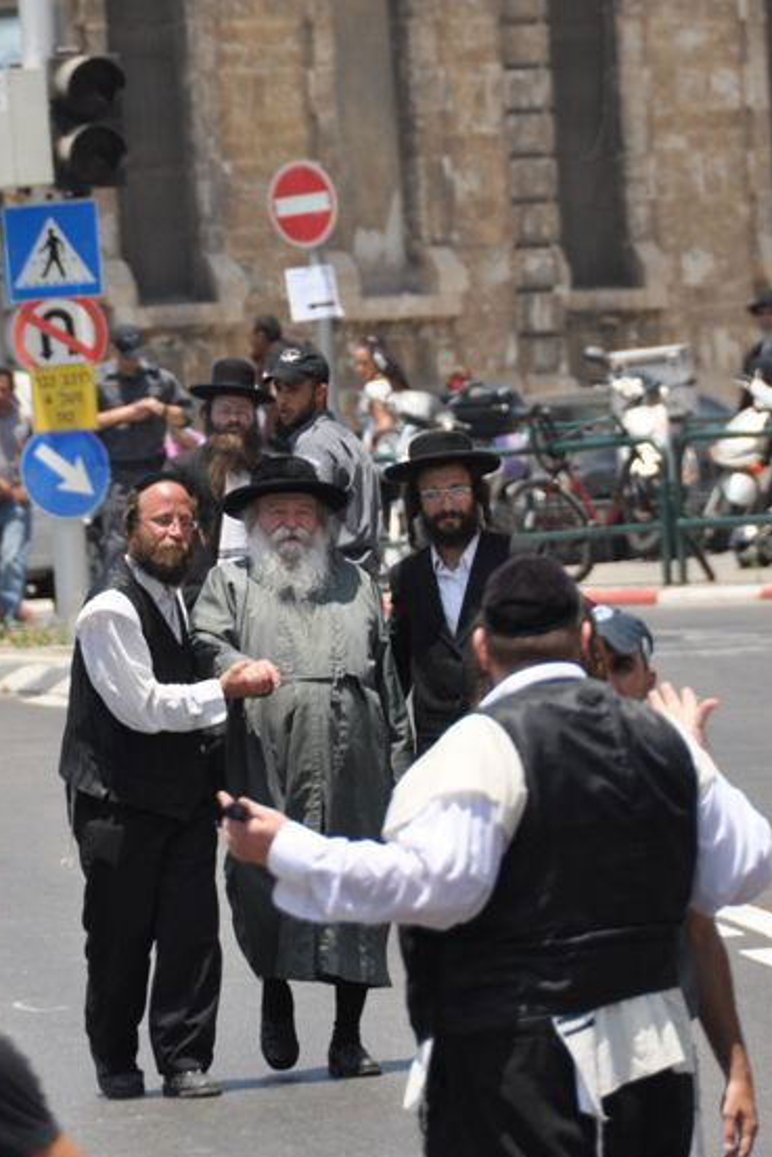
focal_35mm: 555
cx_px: 211
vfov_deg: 3.7
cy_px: 494
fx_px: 17840
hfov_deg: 2.5
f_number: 5.6
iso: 400
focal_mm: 200
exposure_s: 1/1600
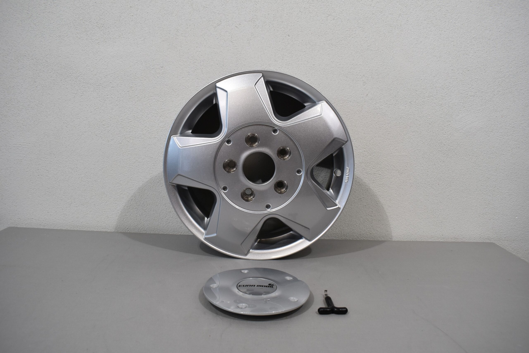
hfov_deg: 67.4
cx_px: 264
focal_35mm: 27
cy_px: 176
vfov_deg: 47.9
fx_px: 397
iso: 400
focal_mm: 18
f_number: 5.6
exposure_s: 1/125
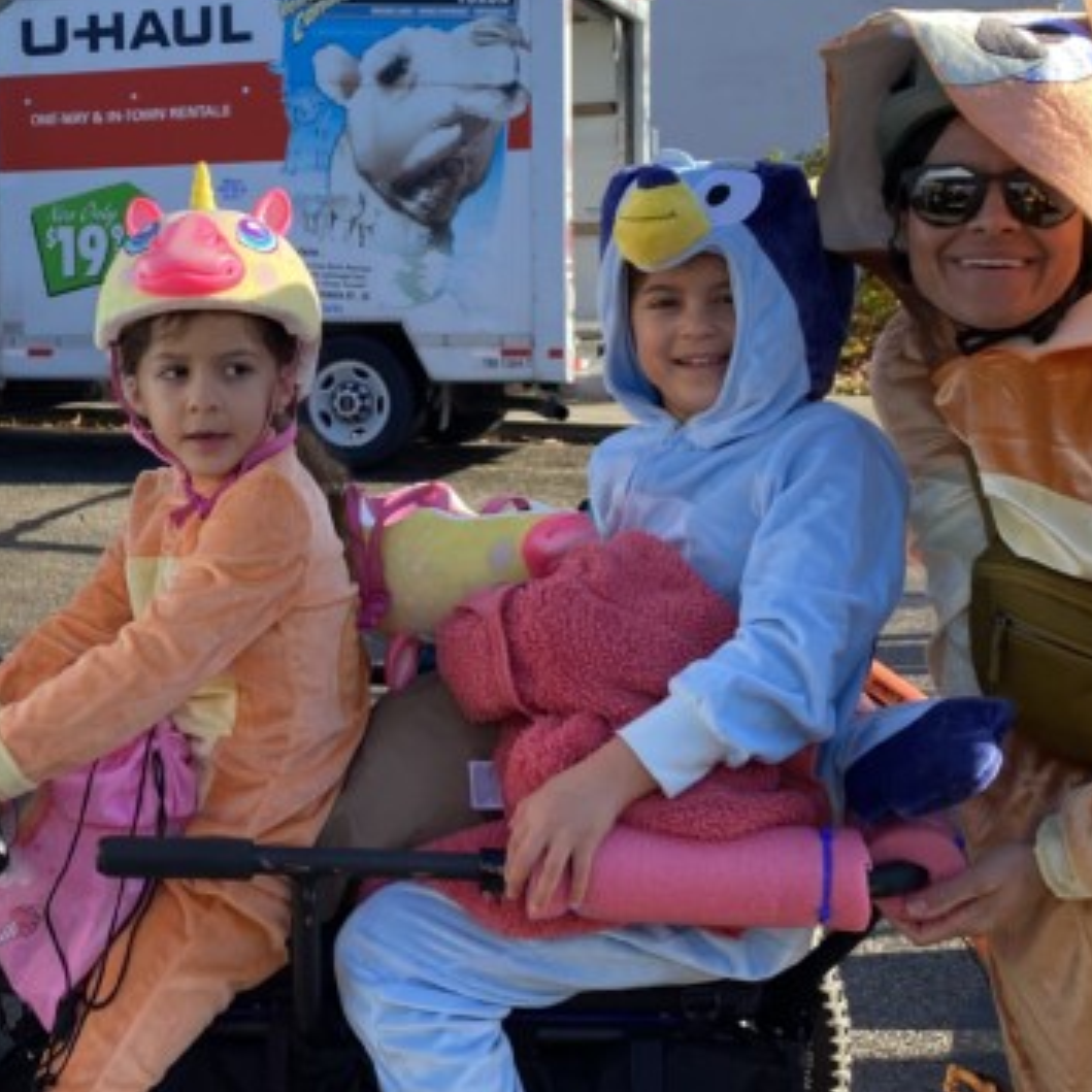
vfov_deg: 33.7
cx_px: 285
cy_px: 353
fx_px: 1785
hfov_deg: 33.4
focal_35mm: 50
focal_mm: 4.25
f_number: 1.8
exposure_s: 1/1147
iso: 32
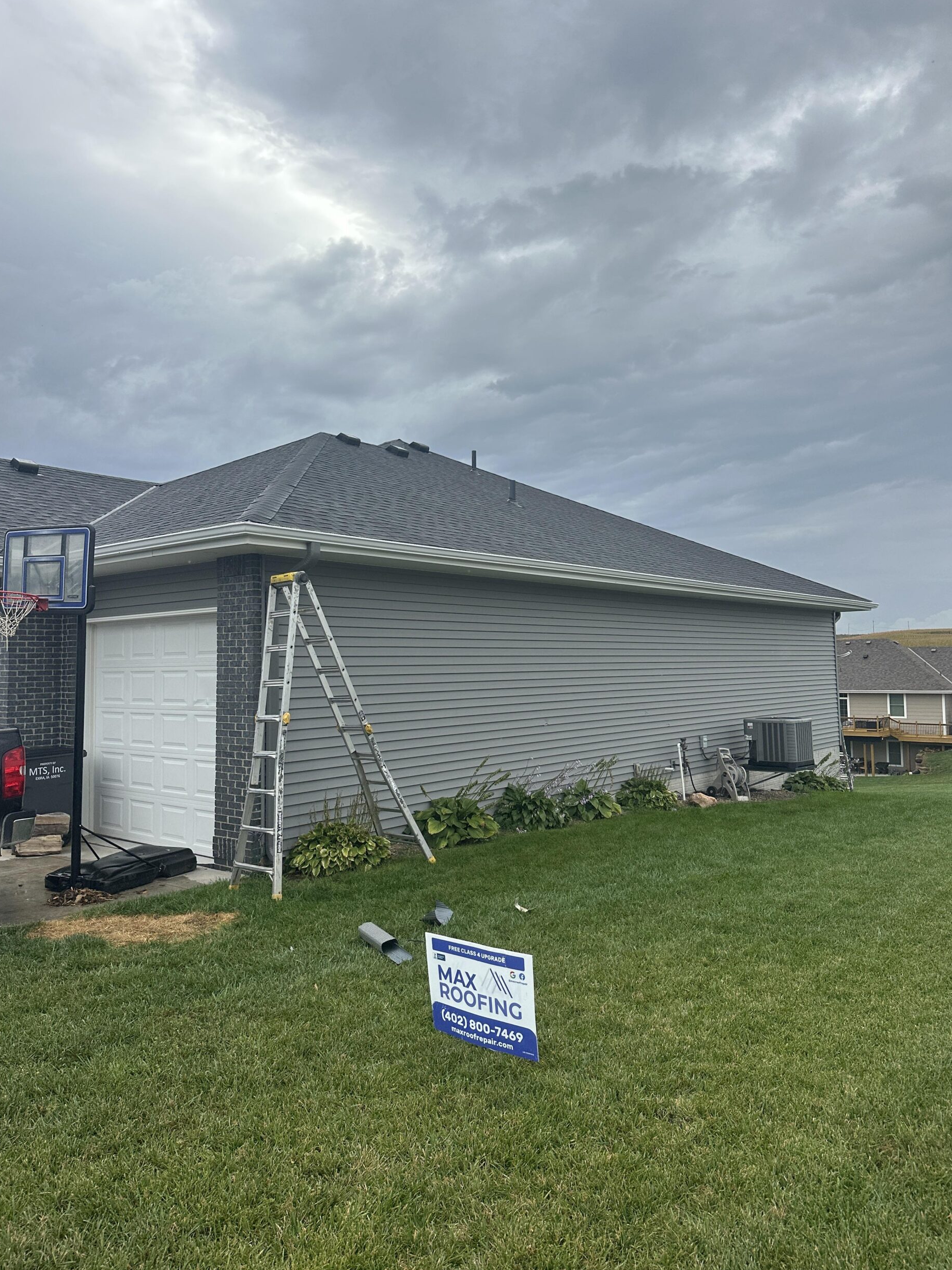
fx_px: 917
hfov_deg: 54.9
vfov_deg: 69.4
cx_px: 465
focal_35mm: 25
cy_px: 610
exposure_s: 1/3058
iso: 80
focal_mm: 6.86
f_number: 1.78
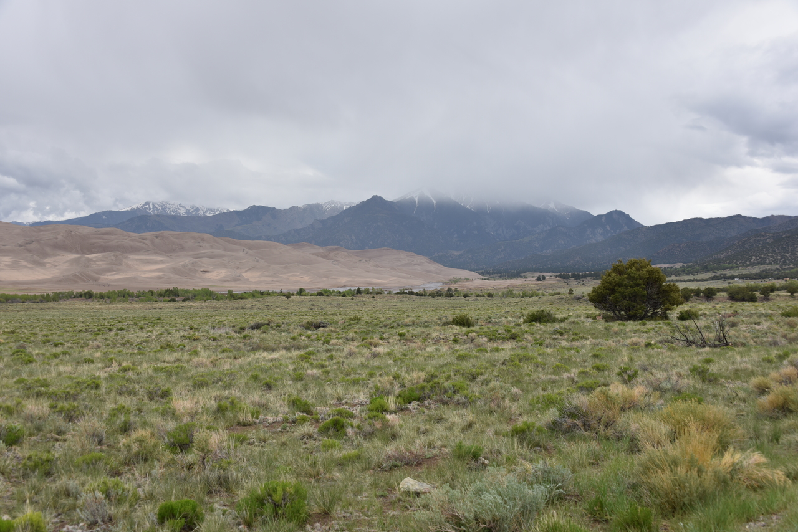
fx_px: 842
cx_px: 399
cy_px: 266
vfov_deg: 35.1
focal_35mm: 38
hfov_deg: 50.7
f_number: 9
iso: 100
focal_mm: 38
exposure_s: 1/320
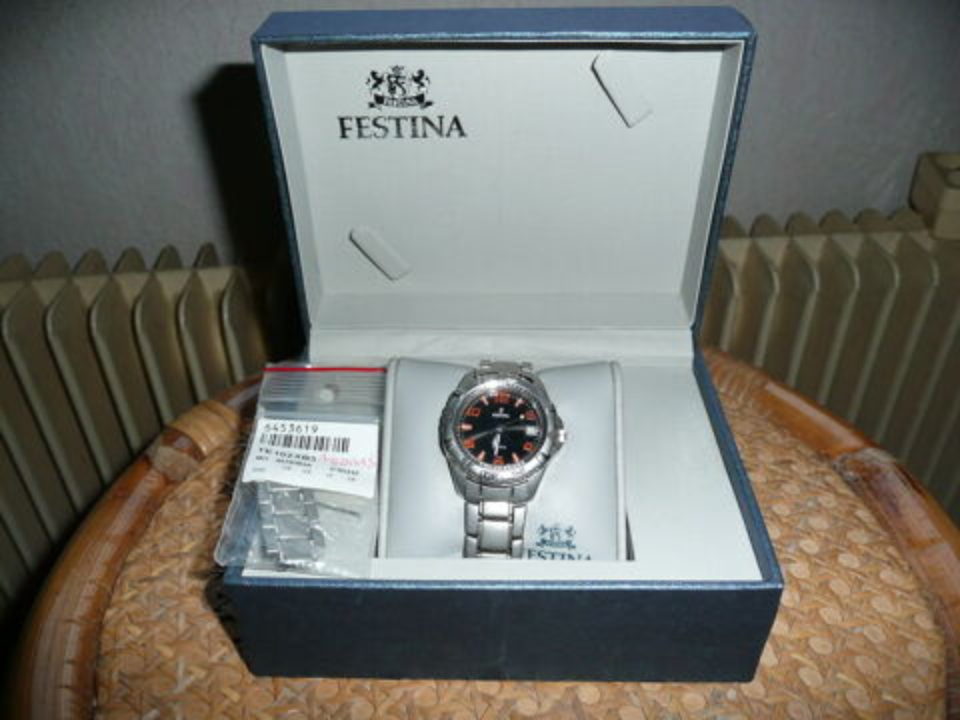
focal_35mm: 28
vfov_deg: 49.7
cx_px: 480
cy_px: 360
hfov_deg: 63.4
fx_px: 777
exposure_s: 1/30
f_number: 3.3
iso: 100
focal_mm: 4.6
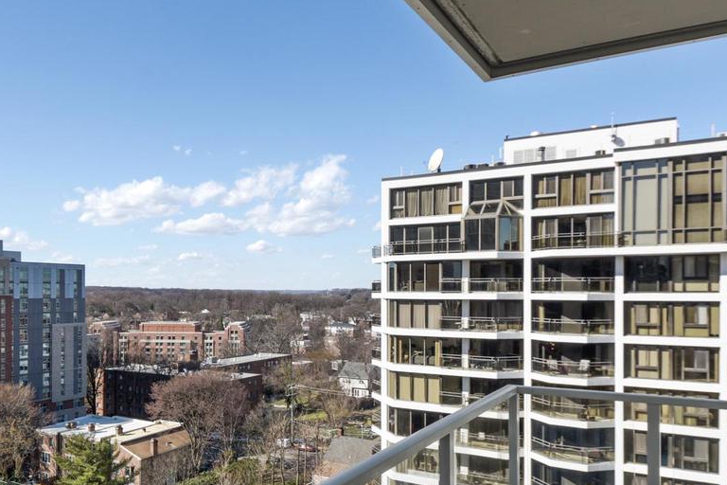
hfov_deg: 61.0
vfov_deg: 43.3
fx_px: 606
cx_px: 269
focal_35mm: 30
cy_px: 302
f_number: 8
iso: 200
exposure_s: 1/640
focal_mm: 16
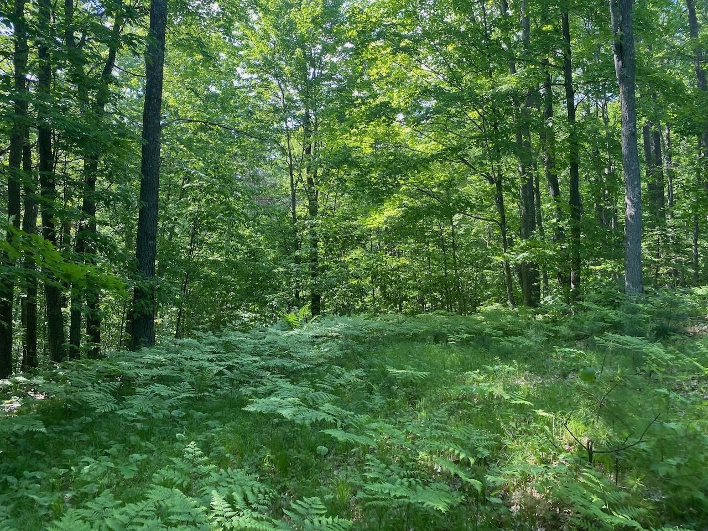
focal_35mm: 26
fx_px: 532
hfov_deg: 67.3
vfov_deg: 53.1
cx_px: 354
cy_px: 266
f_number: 1.8
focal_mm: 4.25
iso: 32
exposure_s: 1/125
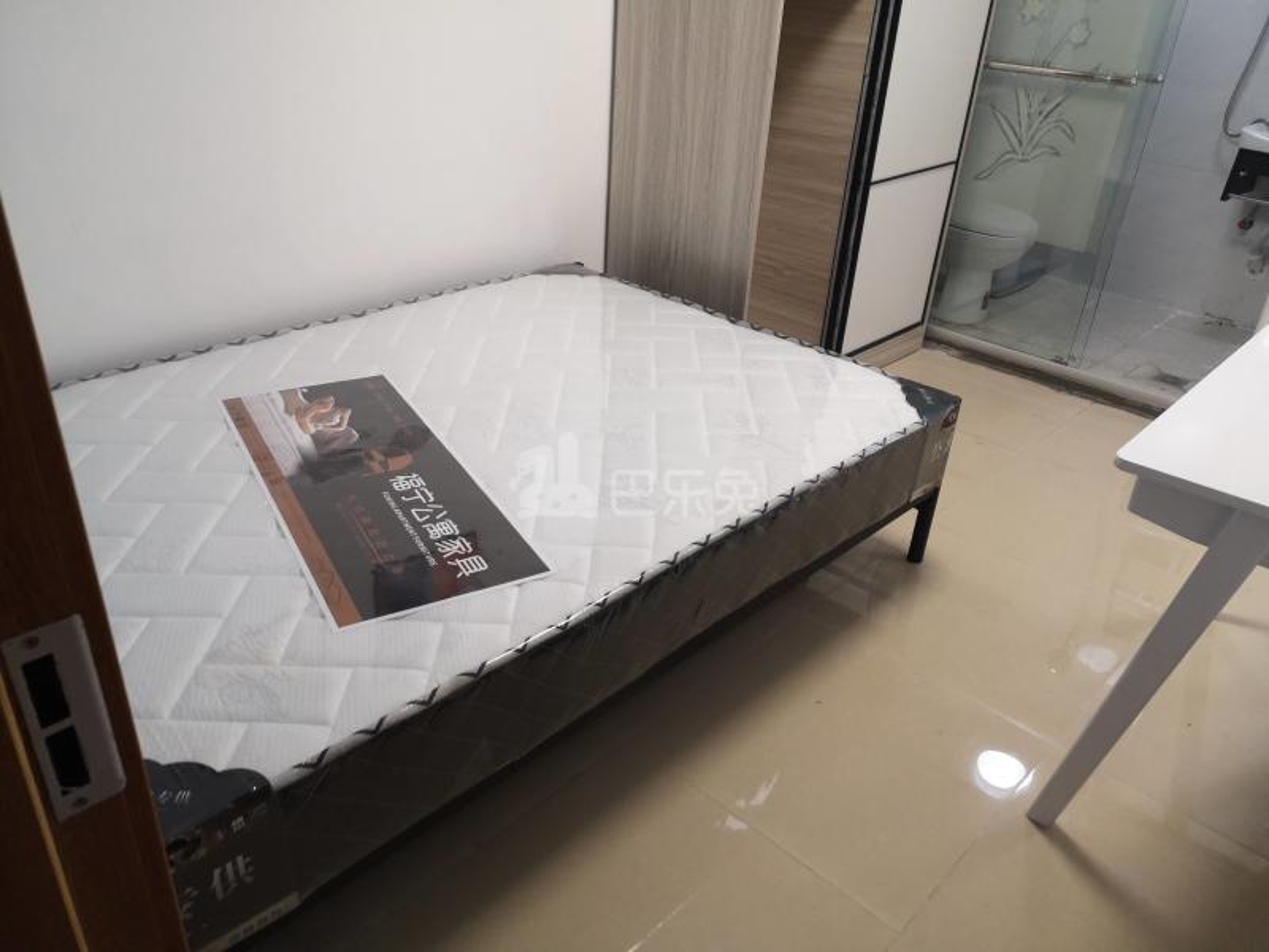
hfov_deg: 65.3
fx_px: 990
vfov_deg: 51.4
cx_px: 634
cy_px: 476
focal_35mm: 27
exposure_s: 1/50
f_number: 1.8
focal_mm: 3.95
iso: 125
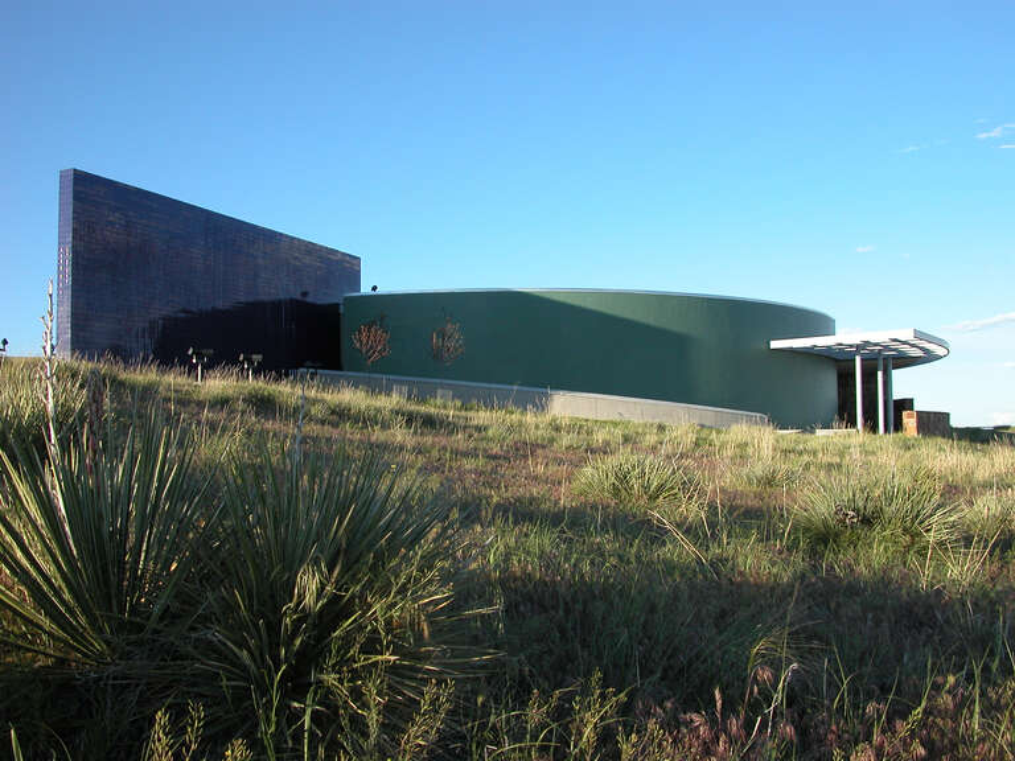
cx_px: 508
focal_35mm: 34
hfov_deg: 54.0
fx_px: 997
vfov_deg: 41.8
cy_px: 380
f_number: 5
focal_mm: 8.9
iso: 100
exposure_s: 1/209
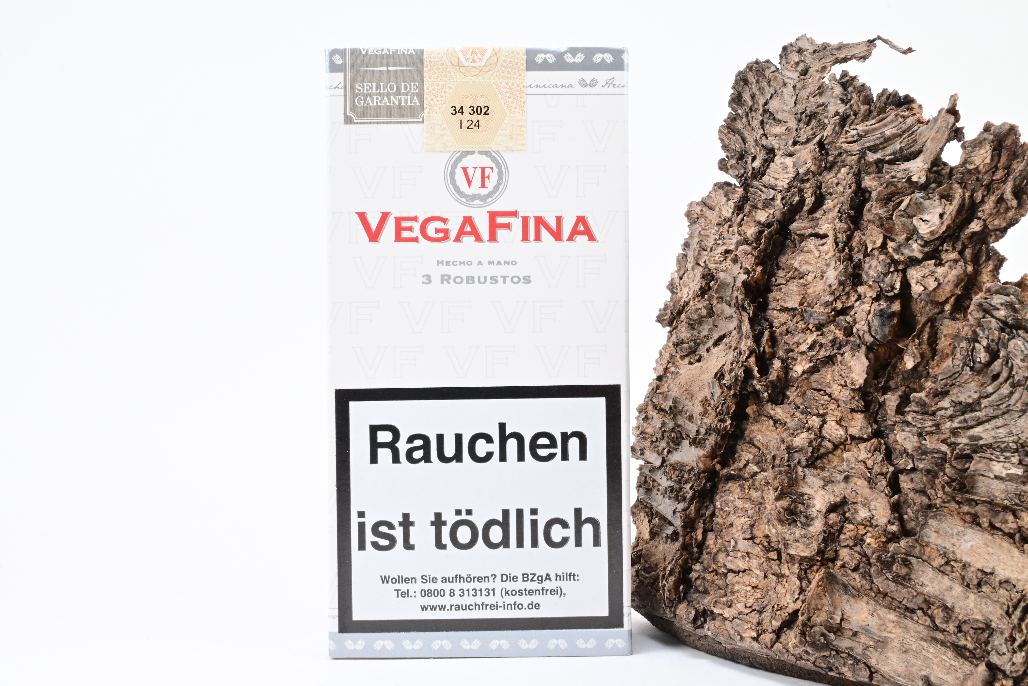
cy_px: 343
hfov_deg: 47.2
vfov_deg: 32.4
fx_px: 1178
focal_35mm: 41
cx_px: 514
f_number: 22
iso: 500
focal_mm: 27.5
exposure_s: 1/13
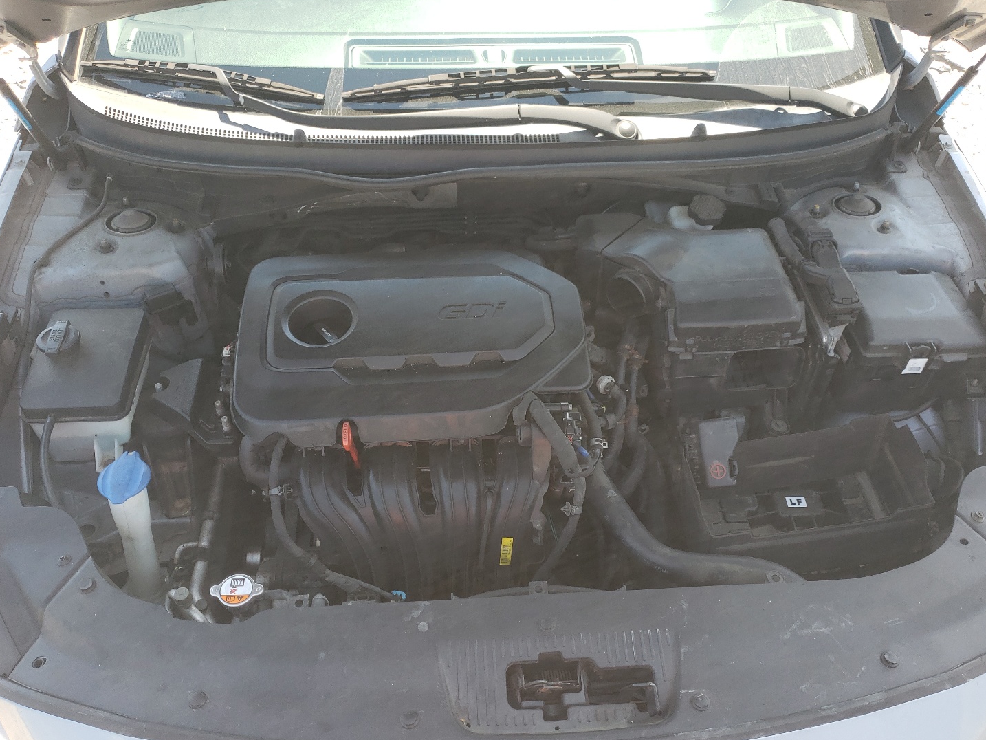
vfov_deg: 48.2
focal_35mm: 29
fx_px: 826
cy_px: 408
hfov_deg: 61.6
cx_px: 512
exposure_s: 1/323
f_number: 1.5
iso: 50
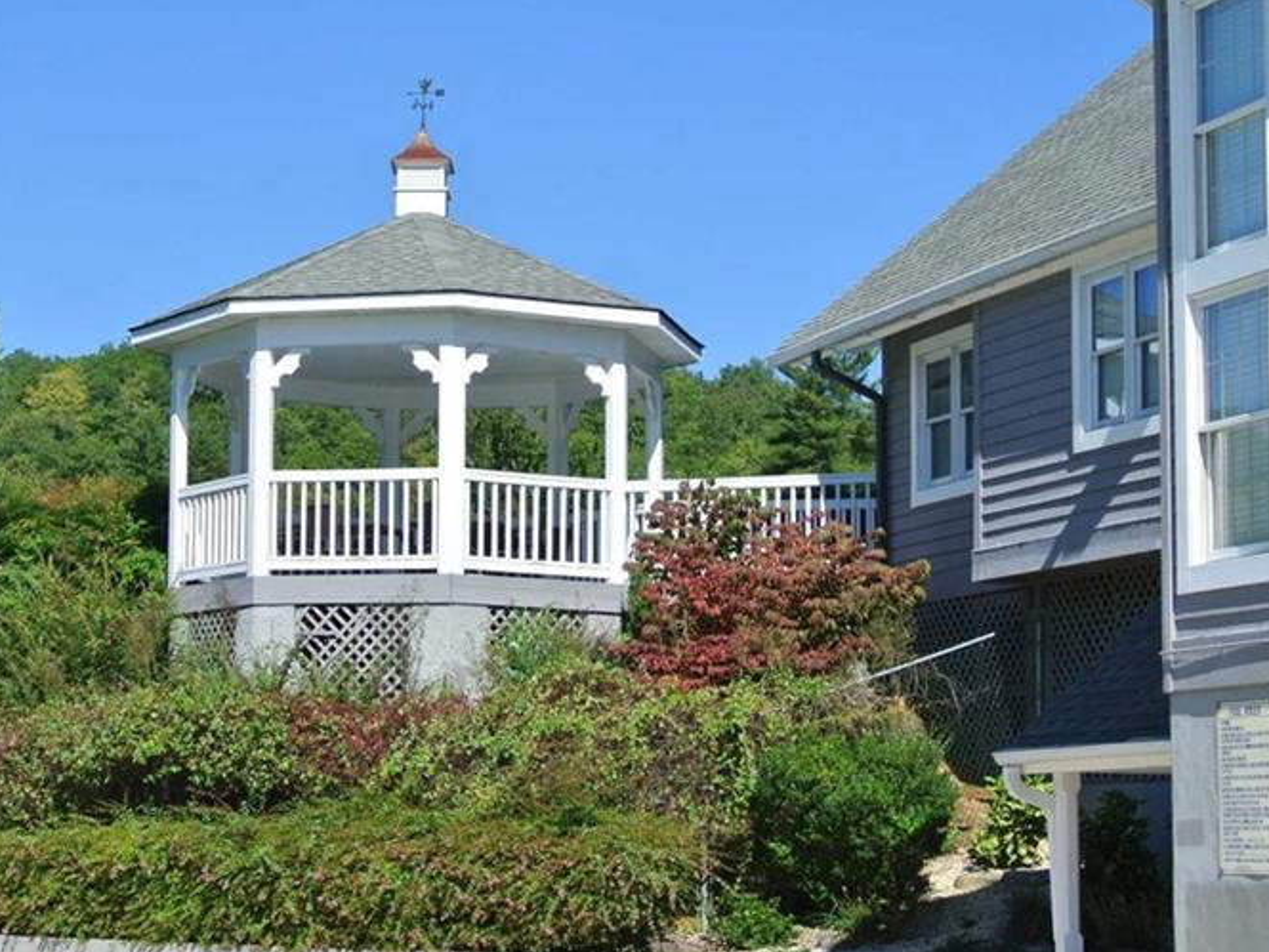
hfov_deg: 23.4
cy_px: 481
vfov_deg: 17.8
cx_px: 384
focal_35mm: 83
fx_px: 3043
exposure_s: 1/800
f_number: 5
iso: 100
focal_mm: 21.1
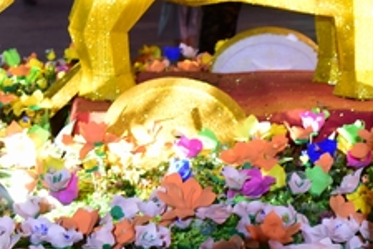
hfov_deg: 12.5
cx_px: 492
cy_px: 95
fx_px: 1647
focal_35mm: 159
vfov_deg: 8.6
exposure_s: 1/20
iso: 2000
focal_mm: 55
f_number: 4.5
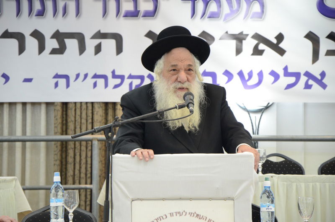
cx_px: 168
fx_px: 1463
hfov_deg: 13.1
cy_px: 111
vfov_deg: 8.7
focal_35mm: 158
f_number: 5.6
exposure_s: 1/50
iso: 1600
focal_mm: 105
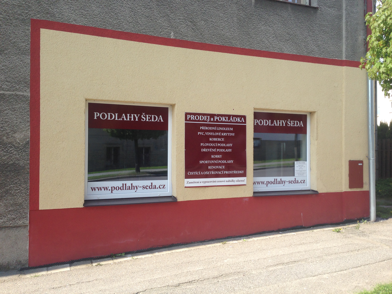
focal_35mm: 33
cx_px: 196
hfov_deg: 55.4
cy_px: 147
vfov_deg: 42.9
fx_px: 374
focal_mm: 4.12
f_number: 2.4
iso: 50
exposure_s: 1/733
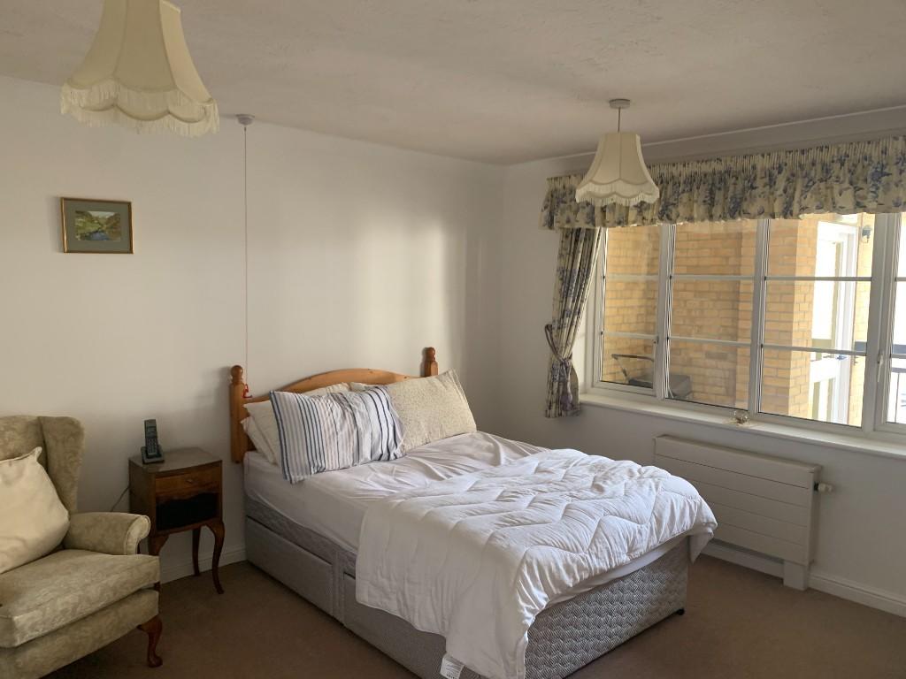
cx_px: 453
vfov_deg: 53.1
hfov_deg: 67.3
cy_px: 340
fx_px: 680
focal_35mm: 26
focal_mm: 4.25
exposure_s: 1/60
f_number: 1.8
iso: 160
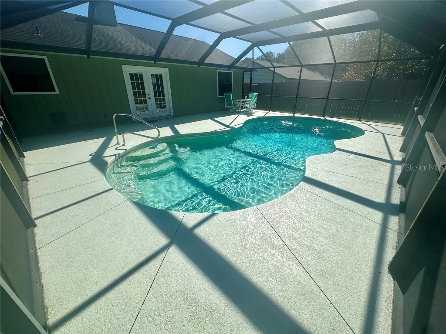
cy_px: 167
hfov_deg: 102.1
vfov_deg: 85.7
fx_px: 180
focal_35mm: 14
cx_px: 223
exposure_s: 1/2353
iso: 50
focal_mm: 2.22
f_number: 2.2
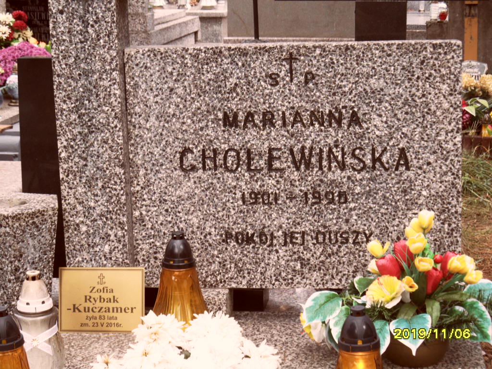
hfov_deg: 24.4
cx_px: 246
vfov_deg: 18.4
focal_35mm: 80
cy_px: 184
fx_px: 1137
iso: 100
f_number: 4.2
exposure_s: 1/60
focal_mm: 13.2
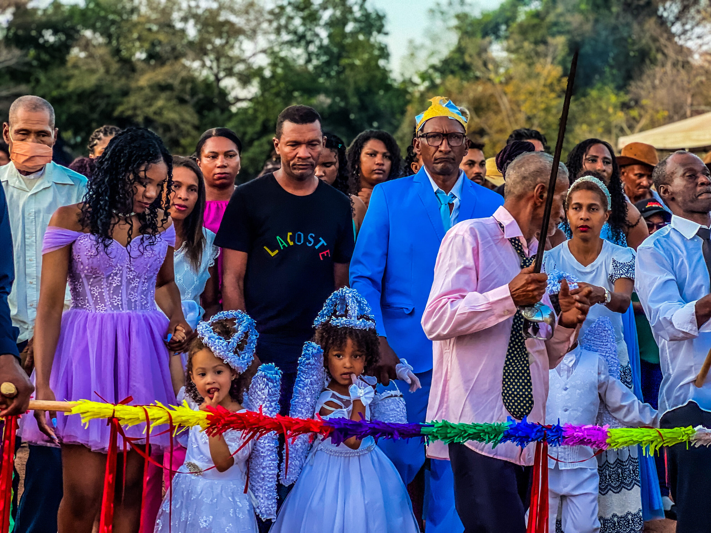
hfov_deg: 25.3
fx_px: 1582
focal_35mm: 77
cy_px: 266
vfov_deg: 19.1
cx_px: 356
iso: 250
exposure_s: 1/75
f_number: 2.8
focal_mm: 9
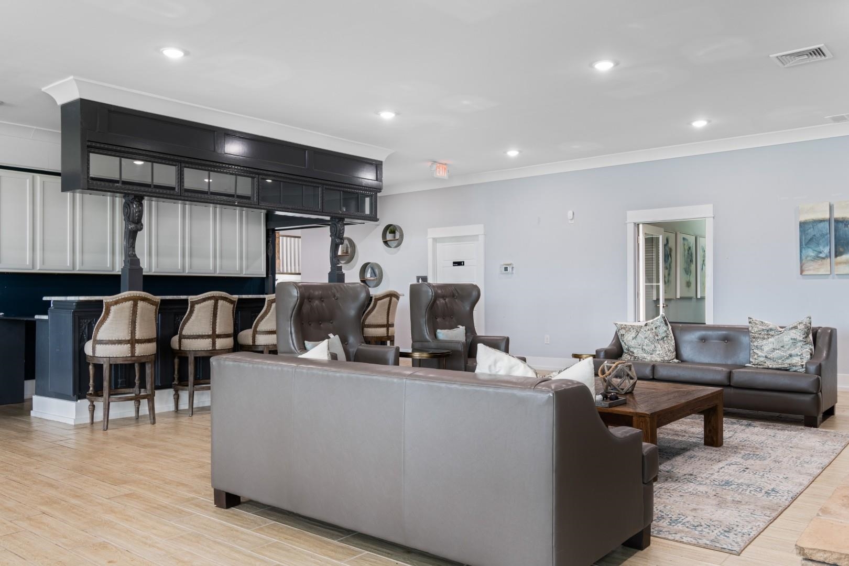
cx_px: 424
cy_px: 283
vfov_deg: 43.6
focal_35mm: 30
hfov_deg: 61.9
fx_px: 707
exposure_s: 1/2
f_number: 5.6
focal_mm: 20
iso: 100
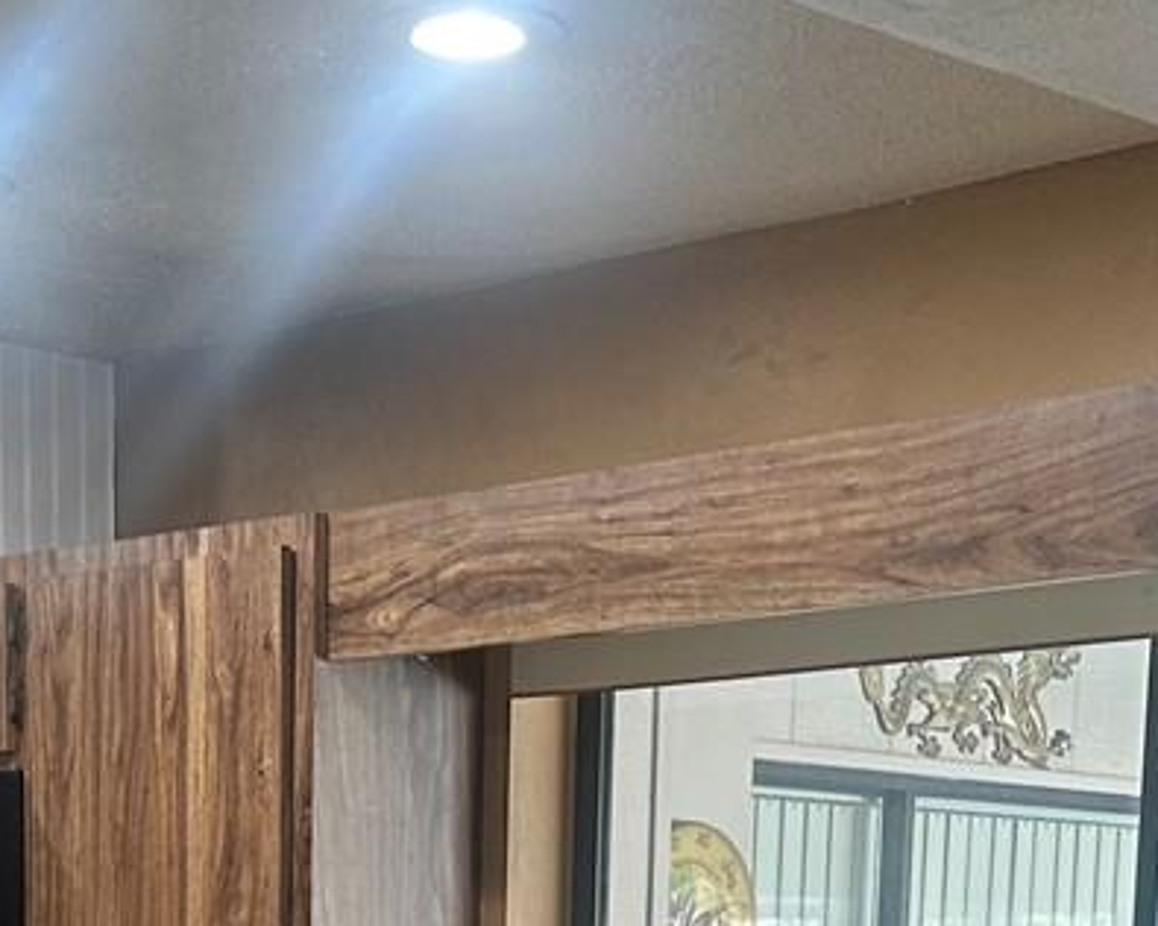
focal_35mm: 95
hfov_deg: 20.1
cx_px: 366
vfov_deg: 14.8
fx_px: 3256
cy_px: 1474
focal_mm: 6.86
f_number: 1.78
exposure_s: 1/60
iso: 160
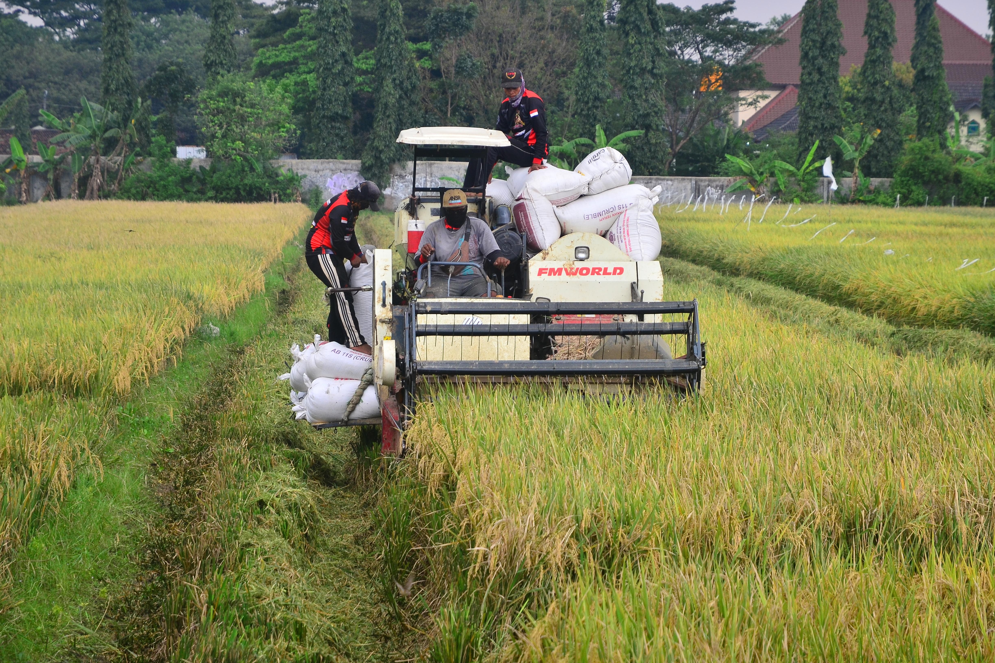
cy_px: 332
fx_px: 3523
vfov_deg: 10.8
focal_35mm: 128
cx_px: 498
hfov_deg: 16.1
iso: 200
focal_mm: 85
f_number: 5.6
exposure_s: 1/350
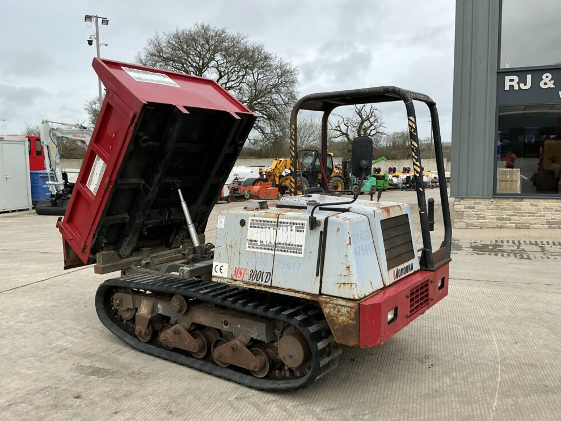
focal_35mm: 29
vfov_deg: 48.2
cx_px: 288
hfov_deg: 61.6
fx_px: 470
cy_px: 215
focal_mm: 3
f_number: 1.8
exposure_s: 1/898
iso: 25
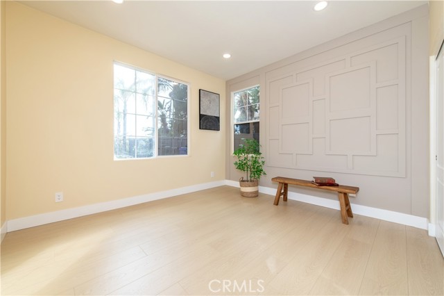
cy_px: 148
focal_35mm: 14
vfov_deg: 81.1
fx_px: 173
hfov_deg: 104.3
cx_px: 222
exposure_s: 1/125
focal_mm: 14
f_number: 5.6
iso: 160
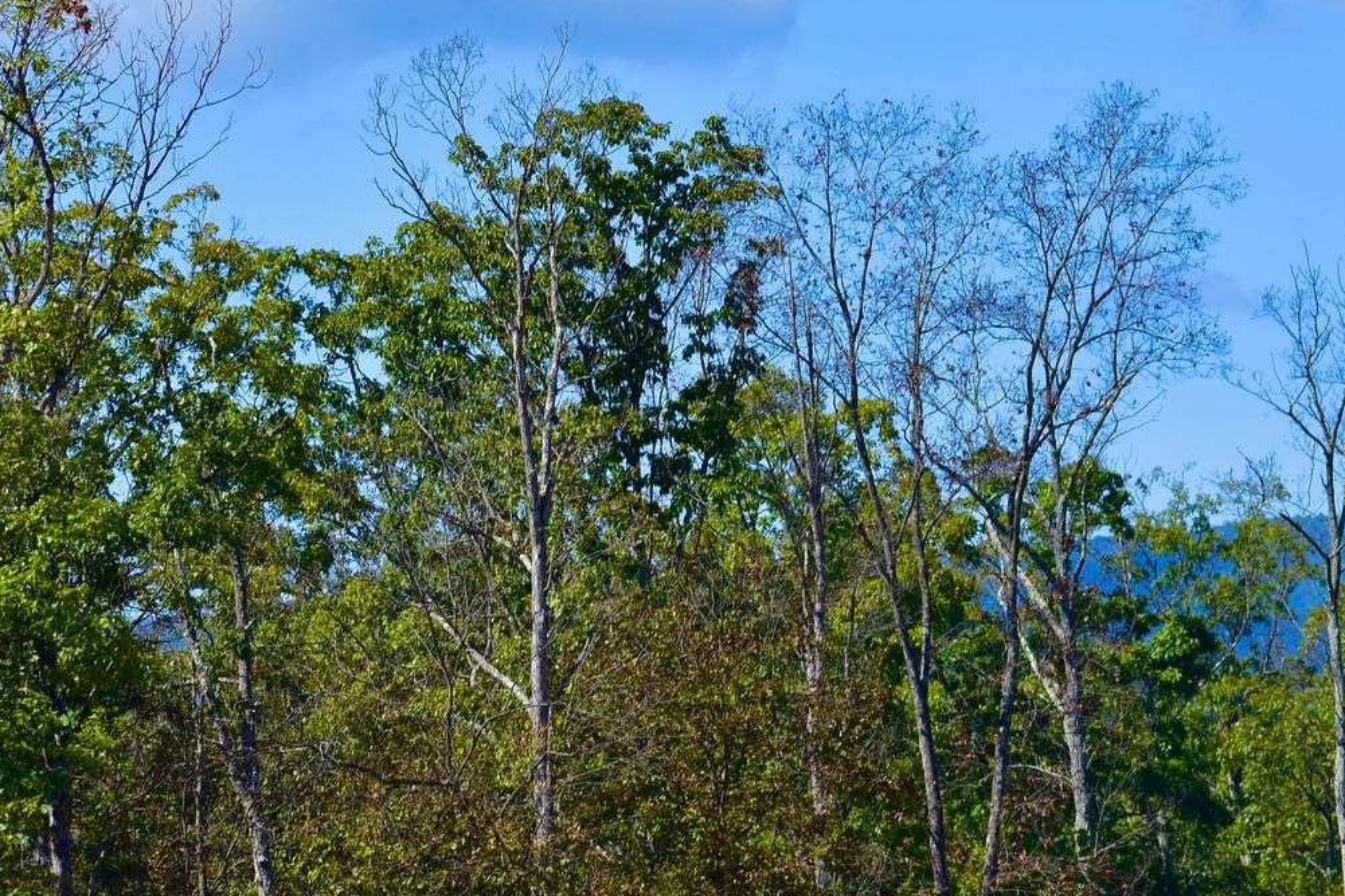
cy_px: 350
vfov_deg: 6.2
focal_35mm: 221
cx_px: 1172
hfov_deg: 9.3
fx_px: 8255
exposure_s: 1/500
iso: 100
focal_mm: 72
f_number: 6.3
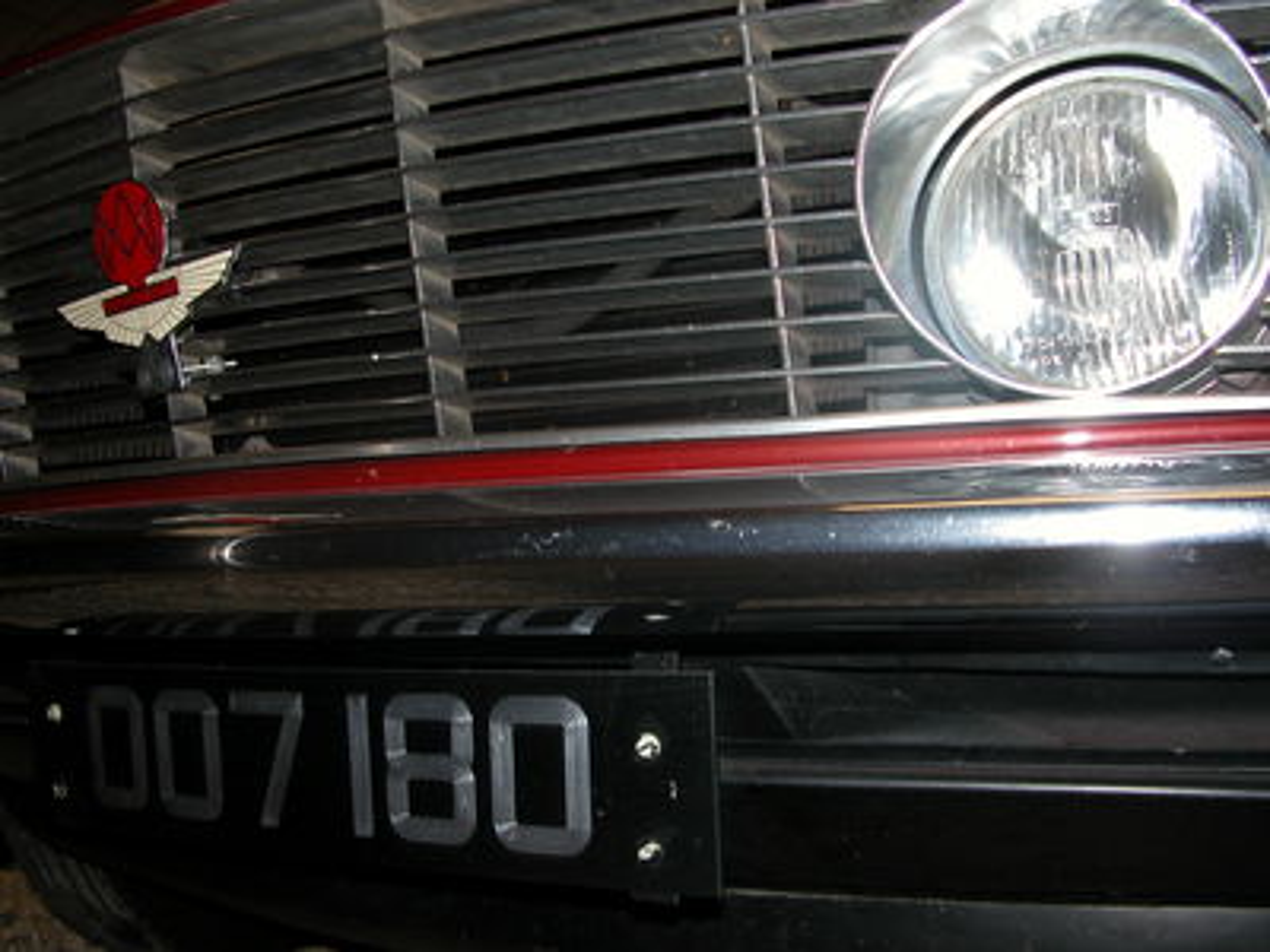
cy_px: 476
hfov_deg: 52.6
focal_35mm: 35
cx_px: 635
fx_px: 1284
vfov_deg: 40.7
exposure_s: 1/60
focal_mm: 8.9
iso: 100
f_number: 2.8
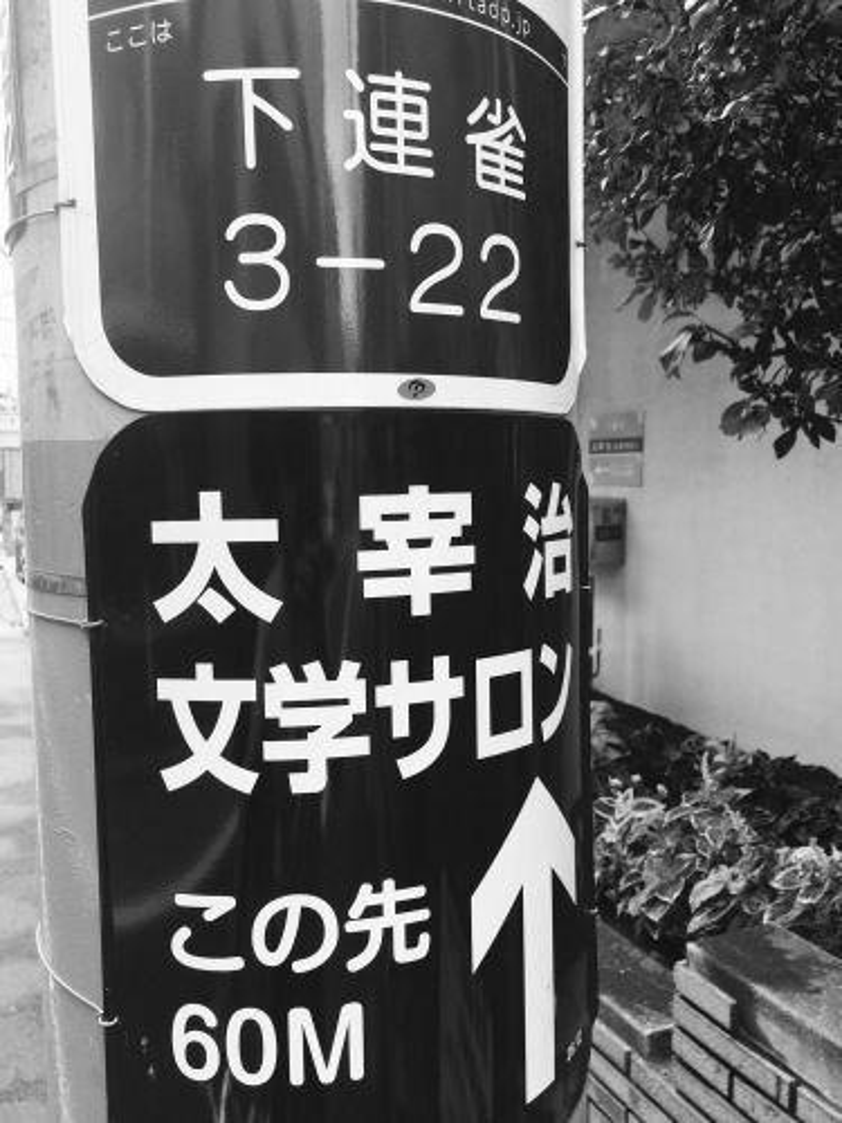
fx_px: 941
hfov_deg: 48.2
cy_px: 562
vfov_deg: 61.7
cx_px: 421
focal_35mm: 29
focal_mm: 4.15
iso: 32
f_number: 2.2
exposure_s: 1/342
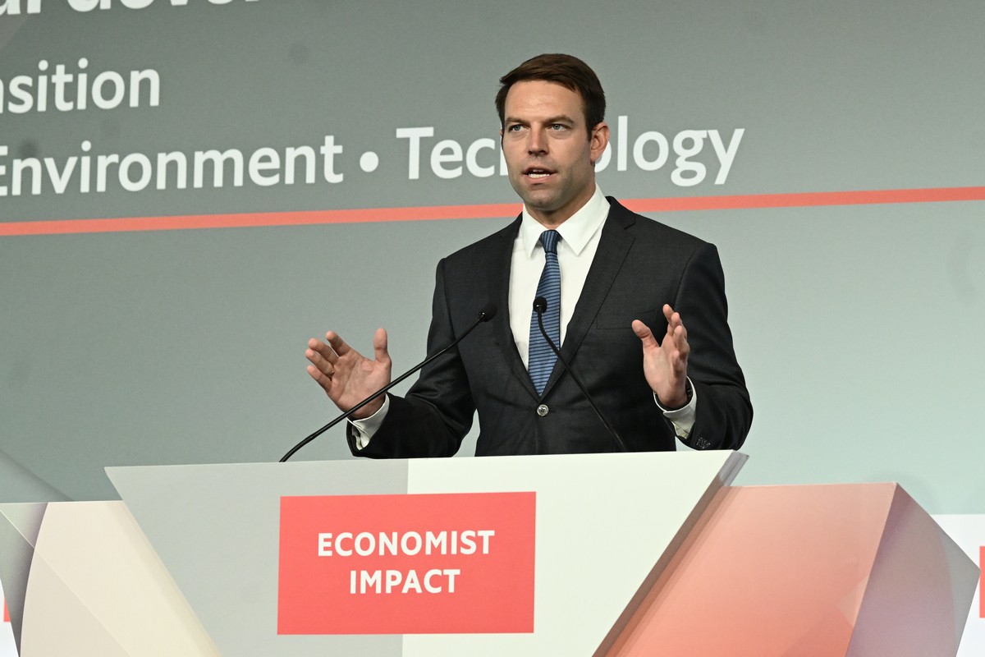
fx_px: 4295
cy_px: 328
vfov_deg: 8.7
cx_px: 492
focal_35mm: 157
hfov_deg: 13.1
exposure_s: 1/1250
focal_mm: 105
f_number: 5.6
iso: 5000
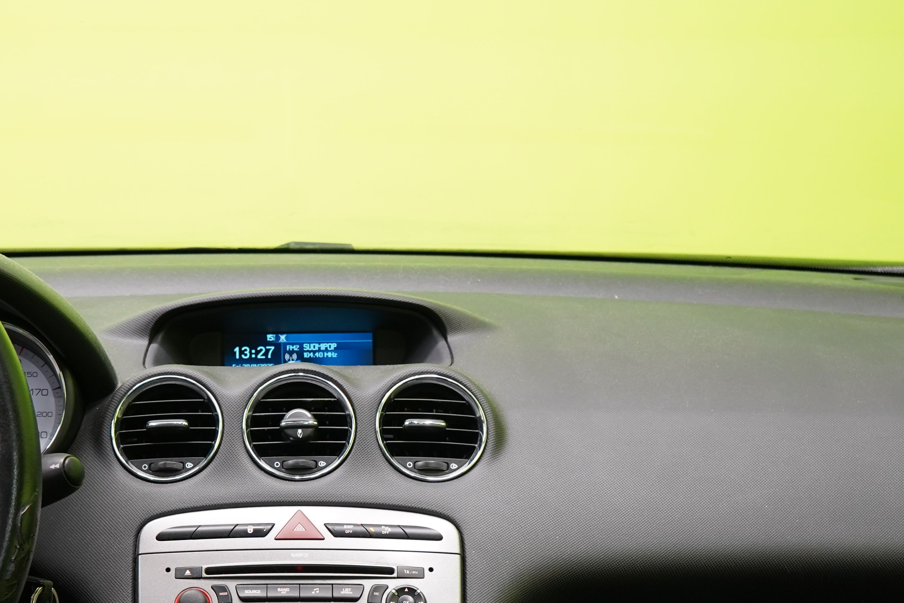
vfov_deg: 22.0
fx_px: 1507
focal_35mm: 60
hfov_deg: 33.1
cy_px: 560
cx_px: 302
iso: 1250
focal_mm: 28
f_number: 5.6
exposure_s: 1/25
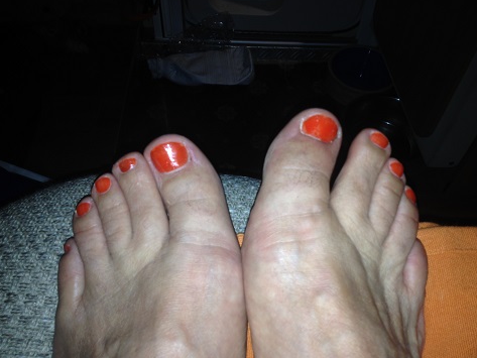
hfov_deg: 50.1
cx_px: 244
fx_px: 510
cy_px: 178
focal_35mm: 37
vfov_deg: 38.7
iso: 50
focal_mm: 4.28
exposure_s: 1/35
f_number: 2.4
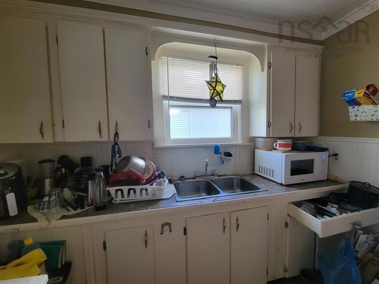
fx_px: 142
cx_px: 190
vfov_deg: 89.9
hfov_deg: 106.2
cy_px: 142
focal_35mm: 13
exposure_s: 1/60
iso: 320
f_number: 2.2
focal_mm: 2.2
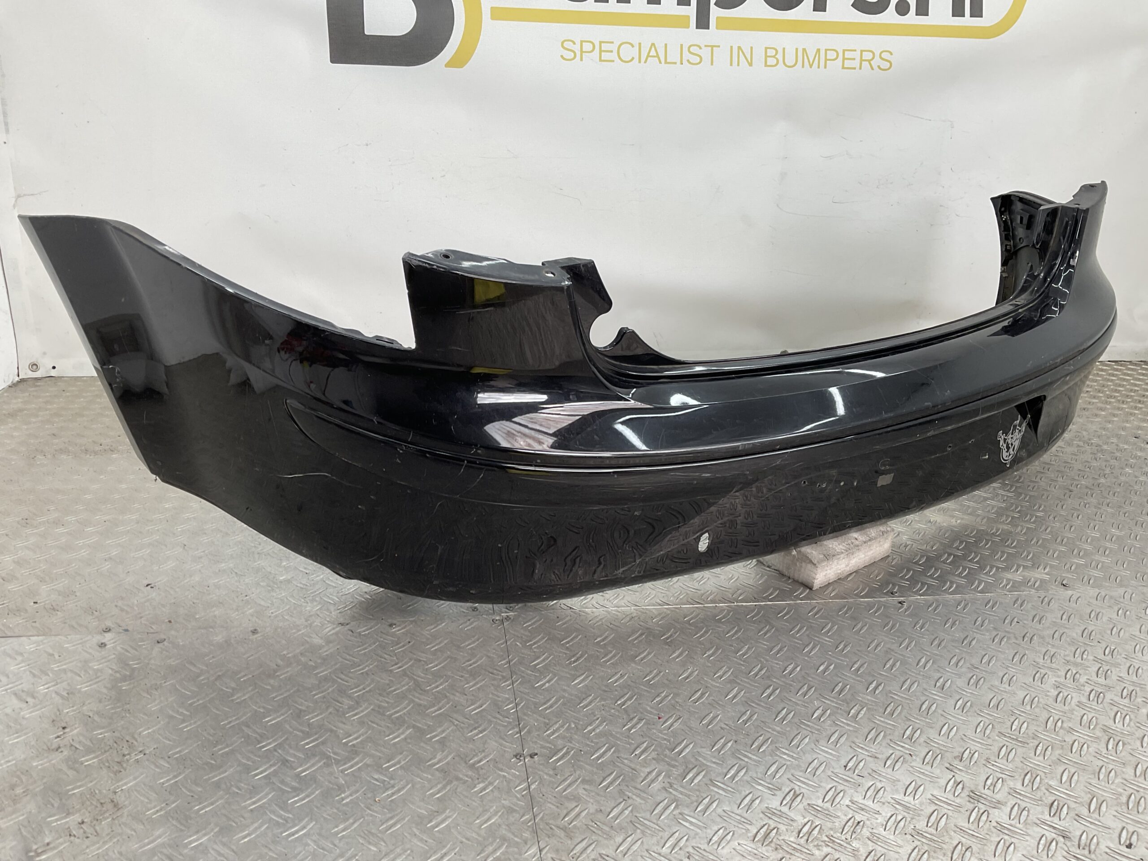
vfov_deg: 48.2
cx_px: 574
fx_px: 962
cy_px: 430
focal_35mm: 29
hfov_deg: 61.7
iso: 20
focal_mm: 3
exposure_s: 1/120
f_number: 1.8
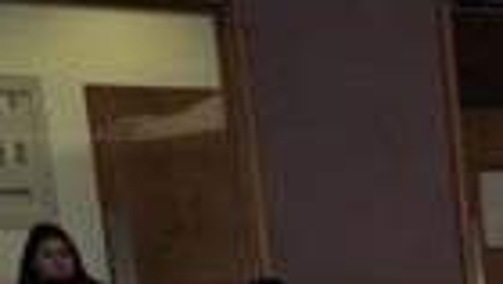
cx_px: 1092
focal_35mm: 182
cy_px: 737
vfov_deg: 6.3
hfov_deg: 10.6
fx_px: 2429
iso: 220
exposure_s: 1/125
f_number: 4
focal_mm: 38
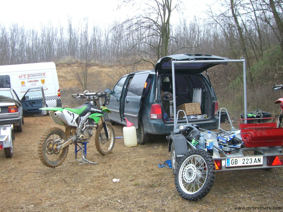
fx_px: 311
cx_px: 142
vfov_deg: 37.7
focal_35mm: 38
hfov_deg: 49.0
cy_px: 106
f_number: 2.7
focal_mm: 6.2
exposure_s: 1/80
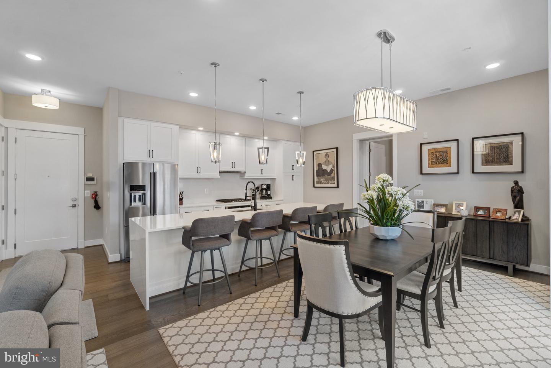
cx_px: 276
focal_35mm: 15
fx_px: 230
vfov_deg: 77.3
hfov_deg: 100.4
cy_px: 184
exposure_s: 1/4
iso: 200
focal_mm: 10
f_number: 8
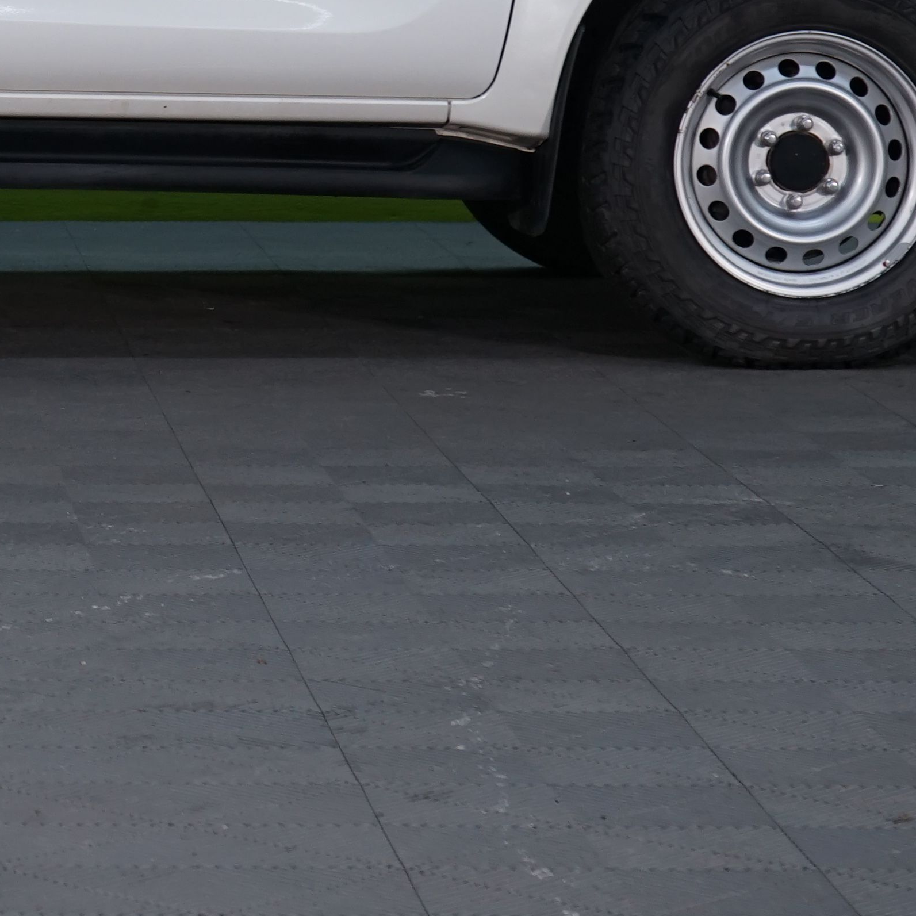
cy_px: -150
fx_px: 4790
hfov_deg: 10.7
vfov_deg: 10.8
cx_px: -220
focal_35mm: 160
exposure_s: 1/25
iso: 500
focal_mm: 50
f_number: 6.3
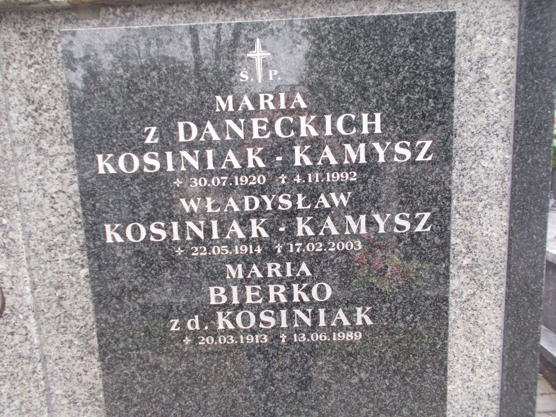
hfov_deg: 67.3
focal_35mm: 26
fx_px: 418
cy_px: 208
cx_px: 278
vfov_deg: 53.1
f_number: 3.2
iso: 80
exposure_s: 1/80
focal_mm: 4.6
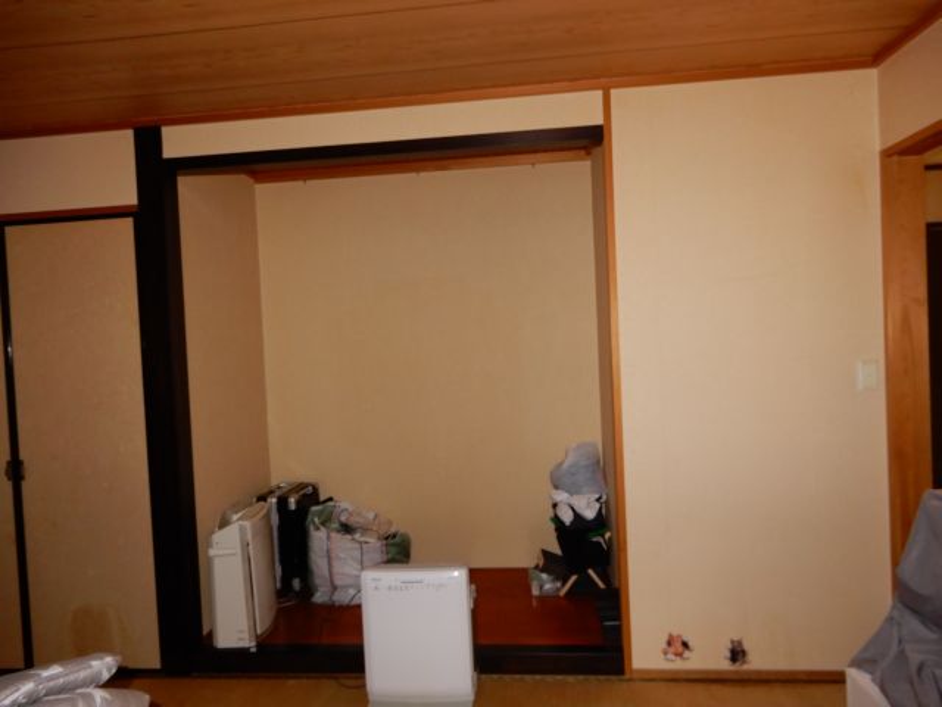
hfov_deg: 71.6
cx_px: 471
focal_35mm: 24
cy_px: 354
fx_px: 653
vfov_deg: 56.8
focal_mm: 4.3
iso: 220
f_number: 3.4
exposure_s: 1/30
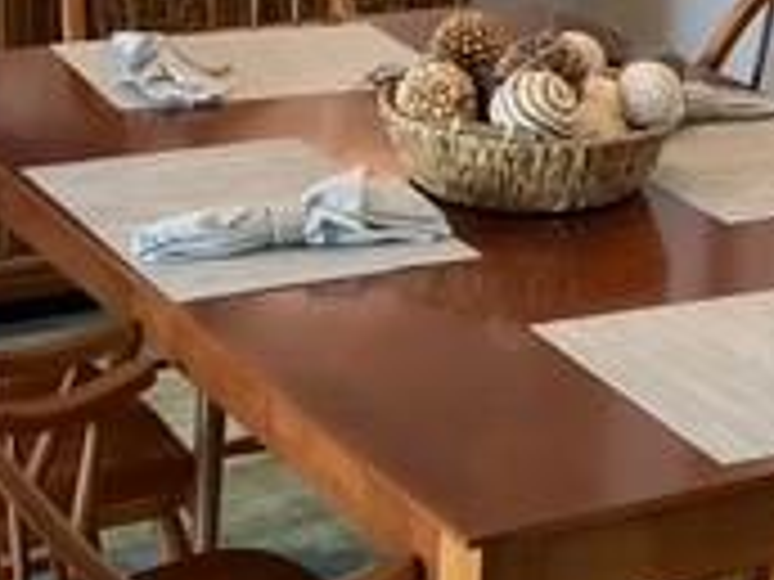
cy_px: 135
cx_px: 446
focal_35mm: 108
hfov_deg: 18.2
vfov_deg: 13.7
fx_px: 2415
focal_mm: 3
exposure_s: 1/60
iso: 160
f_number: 1.8
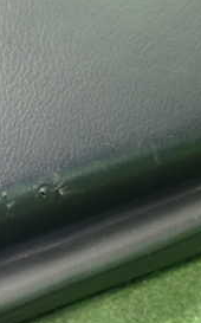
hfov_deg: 16.5
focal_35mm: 70
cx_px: -122
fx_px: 615
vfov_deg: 28.8
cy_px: 253
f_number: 2.3
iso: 320
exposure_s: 1/30
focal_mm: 5.4
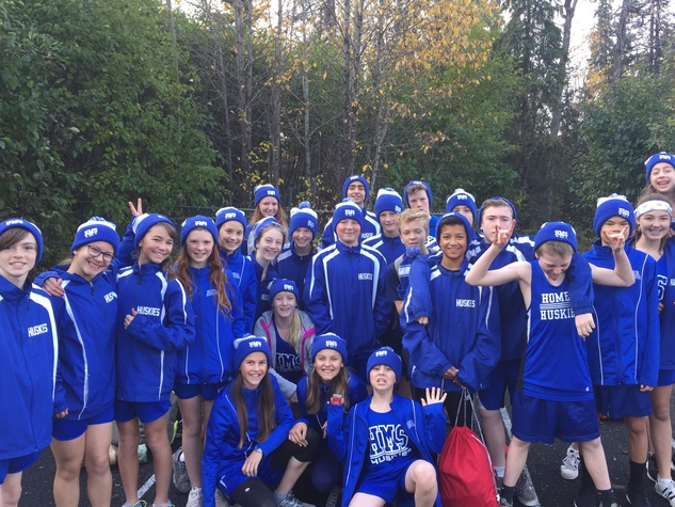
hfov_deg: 55.3
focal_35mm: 33
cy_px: 258
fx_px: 644
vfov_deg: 43.0
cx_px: 359
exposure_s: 1/120
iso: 32
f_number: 2.2
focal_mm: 4.15
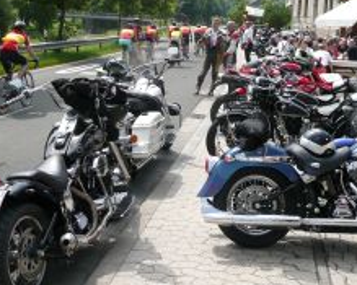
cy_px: 88
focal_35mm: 50
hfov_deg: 37.3
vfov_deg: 29.9
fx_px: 528
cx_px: 196
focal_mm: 4.6
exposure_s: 1/640
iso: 100
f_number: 3.3
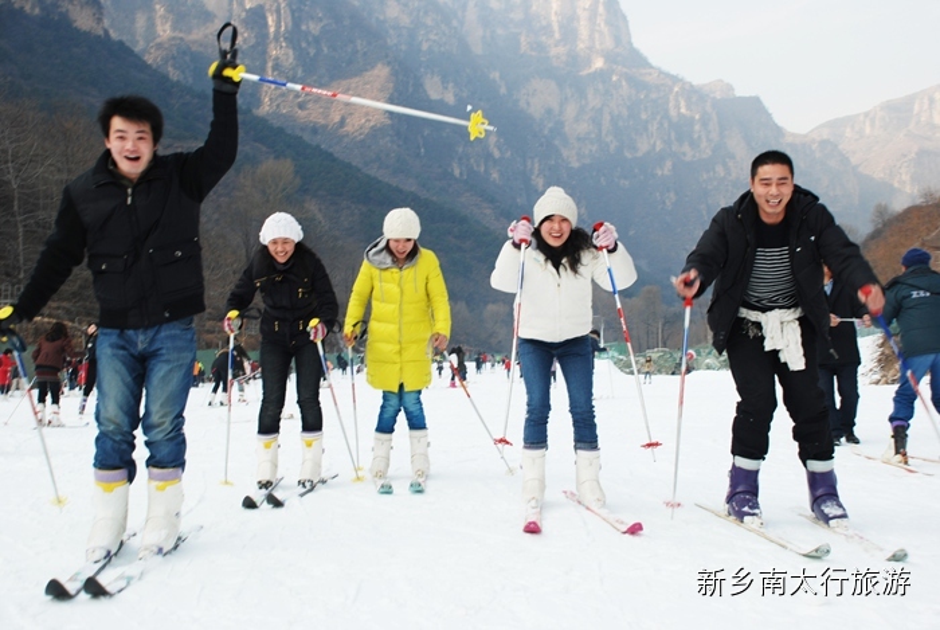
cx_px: 470
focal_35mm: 46
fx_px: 1216
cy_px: 315
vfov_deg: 29.0
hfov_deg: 42.3
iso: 100
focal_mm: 31
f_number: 6.3
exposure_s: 1/160
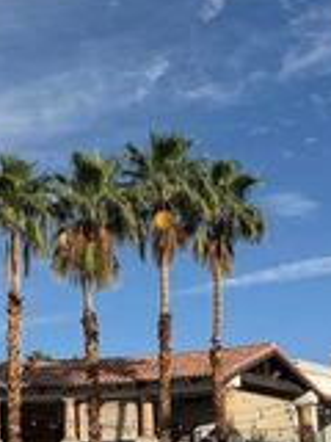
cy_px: 325
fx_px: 956
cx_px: 41
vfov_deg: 25.7
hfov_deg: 19.3
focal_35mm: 75
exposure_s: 1/6711
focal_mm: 6.76
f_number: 1.78
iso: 80
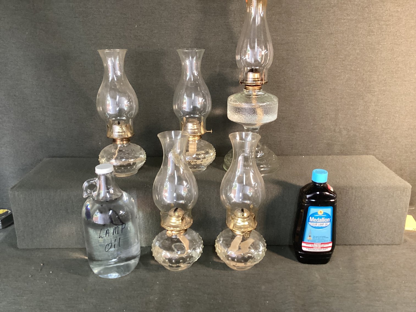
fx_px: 373
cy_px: 156
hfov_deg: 58.3
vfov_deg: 45.4
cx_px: 208
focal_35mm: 31
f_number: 2.4
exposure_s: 1/40
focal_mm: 3.3
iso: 250
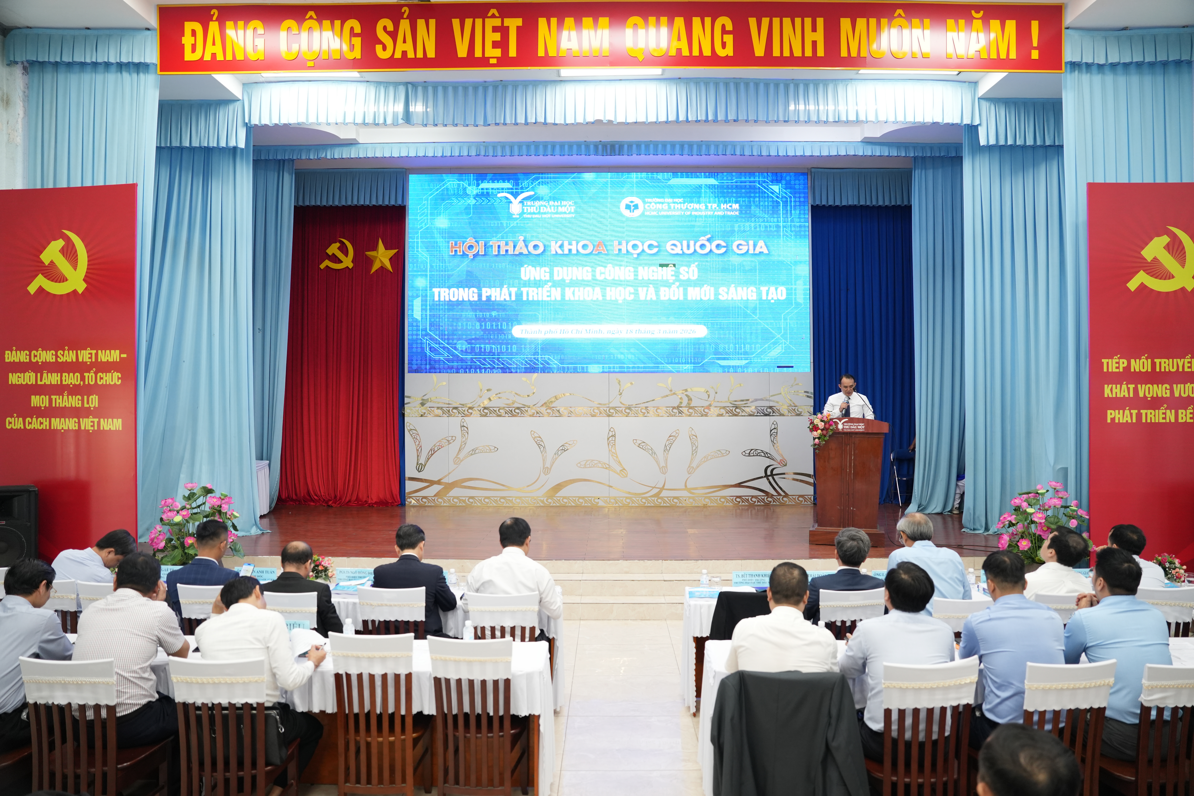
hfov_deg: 73.7
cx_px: 597
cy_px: 398
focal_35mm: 24
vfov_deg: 53.1
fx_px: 796
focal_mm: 24
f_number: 2.8
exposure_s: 1/125
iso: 1250
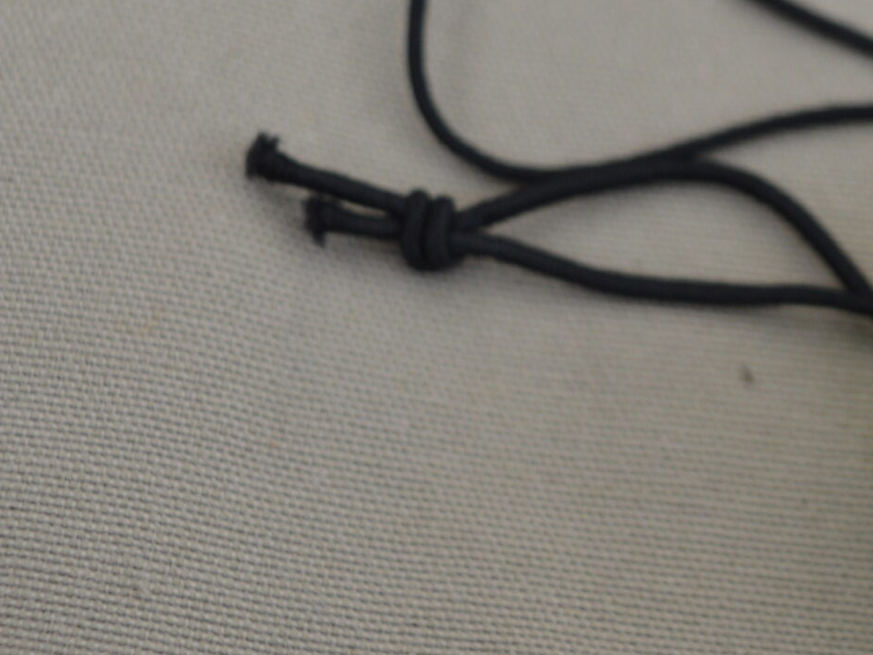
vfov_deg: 11.1
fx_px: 3379
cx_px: 1034
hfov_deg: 14.3
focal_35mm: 134
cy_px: 261
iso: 360
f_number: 5.6
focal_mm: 34
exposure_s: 1/125
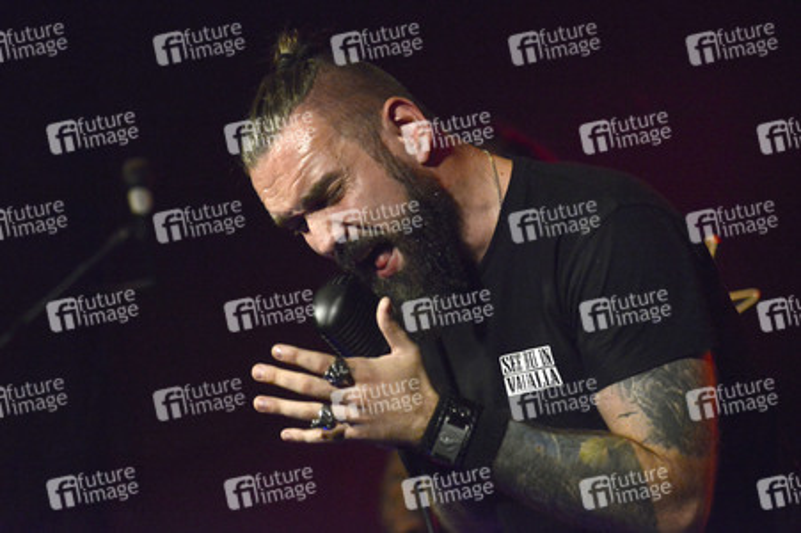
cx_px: 400
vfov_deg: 15.9
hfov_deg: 23.7
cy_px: 266
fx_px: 1912
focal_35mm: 86
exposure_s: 1/250
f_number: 2.8
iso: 6400
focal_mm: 86
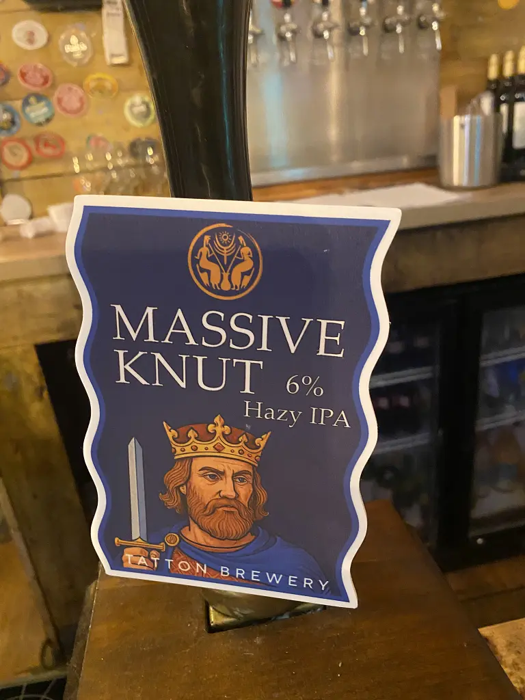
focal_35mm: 26
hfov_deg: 53.1
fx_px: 526
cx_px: 262
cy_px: 350
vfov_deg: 67.3
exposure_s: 1/25
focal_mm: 4.25
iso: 640
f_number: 1.8
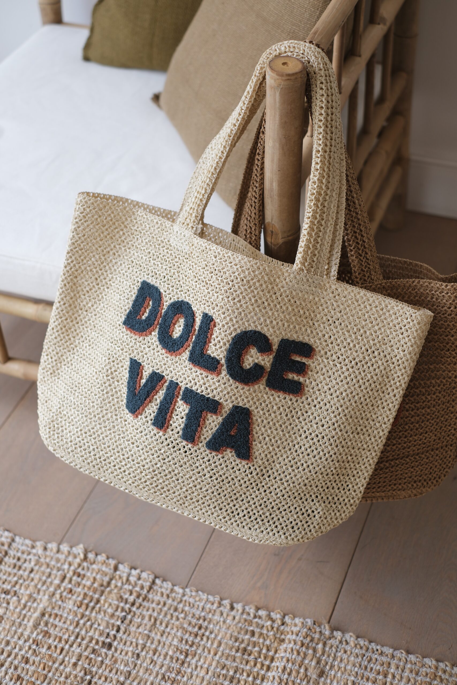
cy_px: 342
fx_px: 1009
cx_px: 228
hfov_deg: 25.5
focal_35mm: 53
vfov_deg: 37.5
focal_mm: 35
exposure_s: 1/60
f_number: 2.5
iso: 125
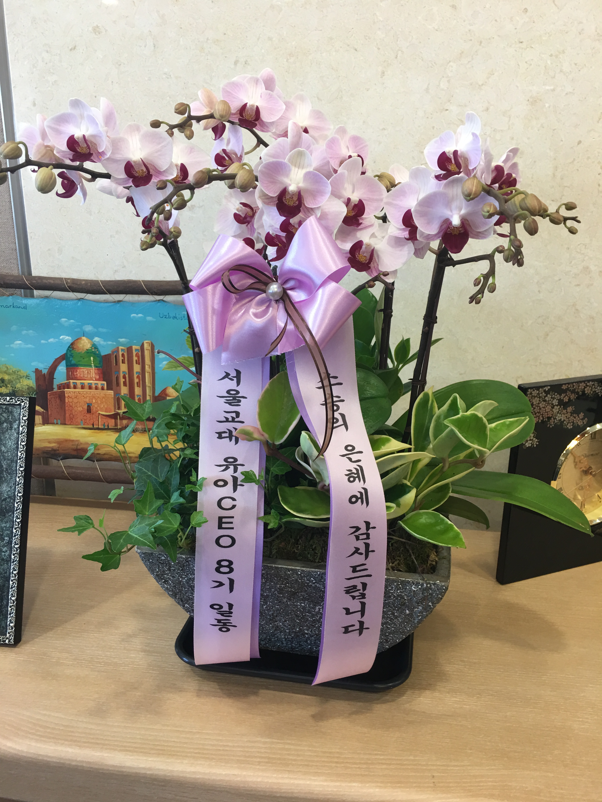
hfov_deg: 48.2
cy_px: 401
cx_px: 301
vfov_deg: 61.7
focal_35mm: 29
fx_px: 672
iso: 25
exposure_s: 1/15
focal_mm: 4.15
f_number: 2.2
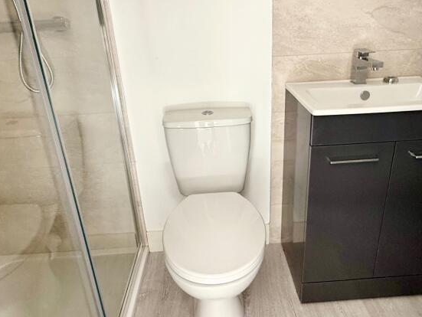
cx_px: 226
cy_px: 134
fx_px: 317
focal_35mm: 26
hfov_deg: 67.2
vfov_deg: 52.9
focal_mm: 2.22
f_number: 2.2
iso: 320
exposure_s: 1/93
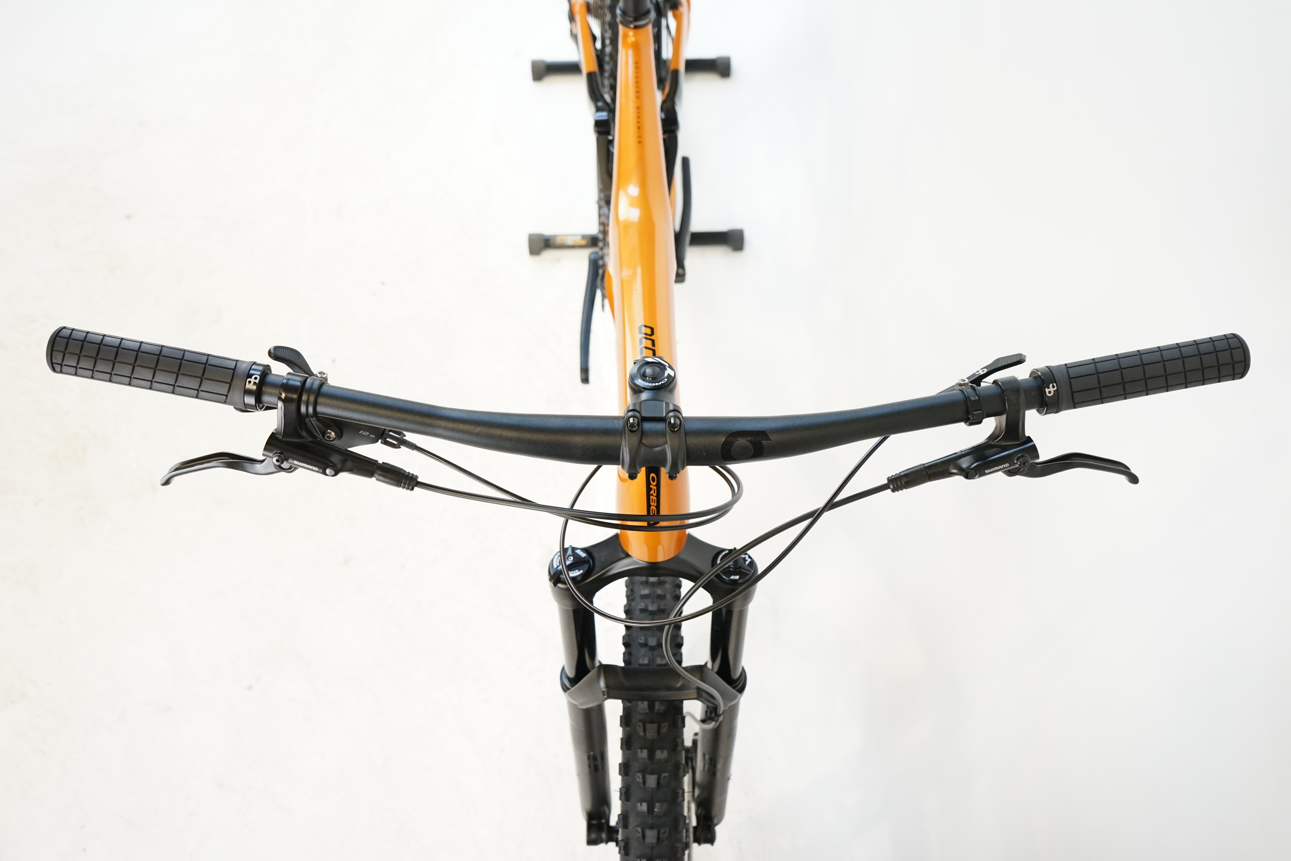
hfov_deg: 65.5
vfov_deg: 46.4
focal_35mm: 28
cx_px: 646
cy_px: 430
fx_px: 1004
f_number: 5.6
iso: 2500
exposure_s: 1/200
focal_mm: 28
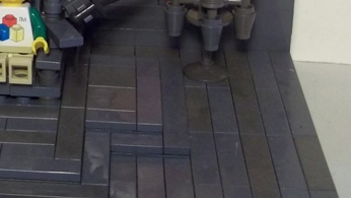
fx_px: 1080
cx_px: -53
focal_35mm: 116
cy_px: -57
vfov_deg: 10.3
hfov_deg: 17.7
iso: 160
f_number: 3.1
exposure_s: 1/25
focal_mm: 6.5
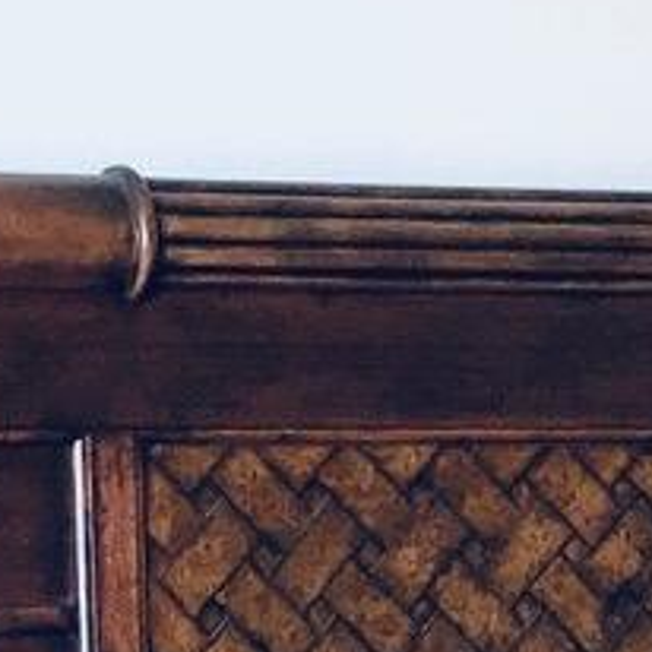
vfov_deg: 7.1
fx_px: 5157
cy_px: 1082
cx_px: 864
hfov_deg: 7.2
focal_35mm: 242
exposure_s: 1/42
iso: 20
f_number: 1.8
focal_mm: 3.99
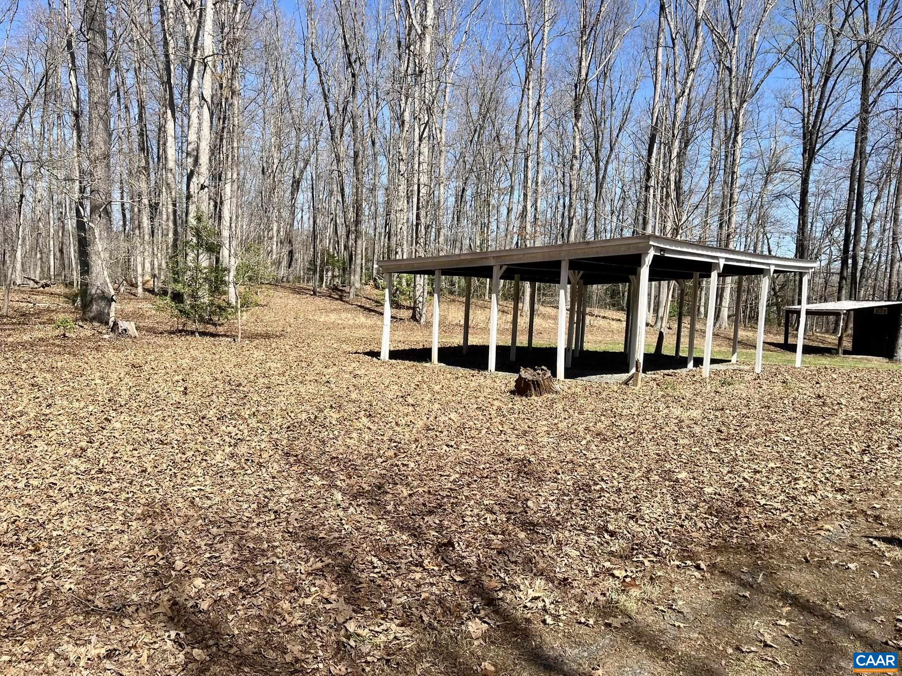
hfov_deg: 67.3
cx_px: 451
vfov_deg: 53.1
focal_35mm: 26
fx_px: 677
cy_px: 338
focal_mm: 5.1
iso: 50
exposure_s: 1/2463
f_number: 1.6
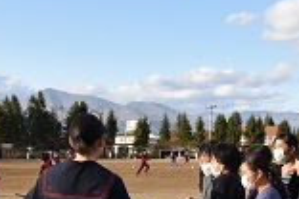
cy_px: 193
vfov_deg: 18.0
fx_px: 615
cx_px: 190
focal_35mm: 74
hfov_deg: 27.2
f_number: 8
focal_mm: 16
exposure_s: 1/500
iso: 400
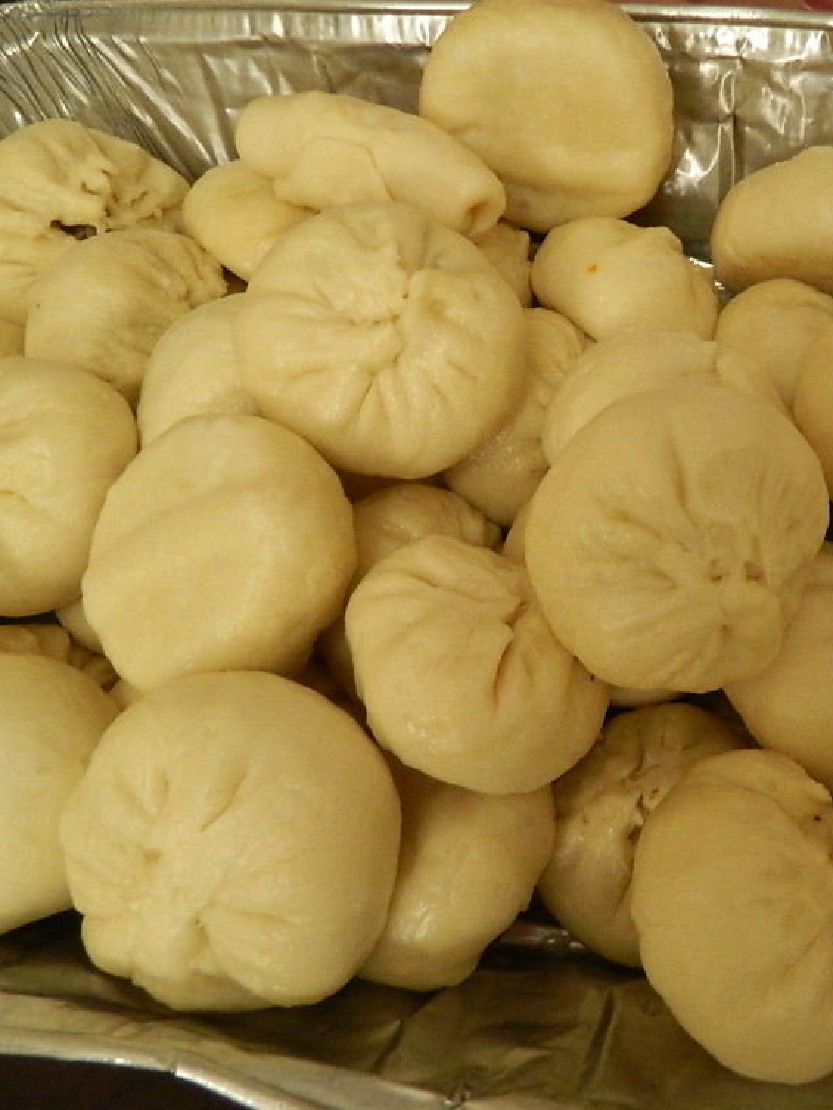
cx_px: 690
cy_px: 551
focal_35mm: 34
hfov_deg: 39.8
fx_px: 1091
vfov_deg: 53.9
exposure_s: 1/20
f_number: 3.1
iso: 400
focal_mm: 4.5
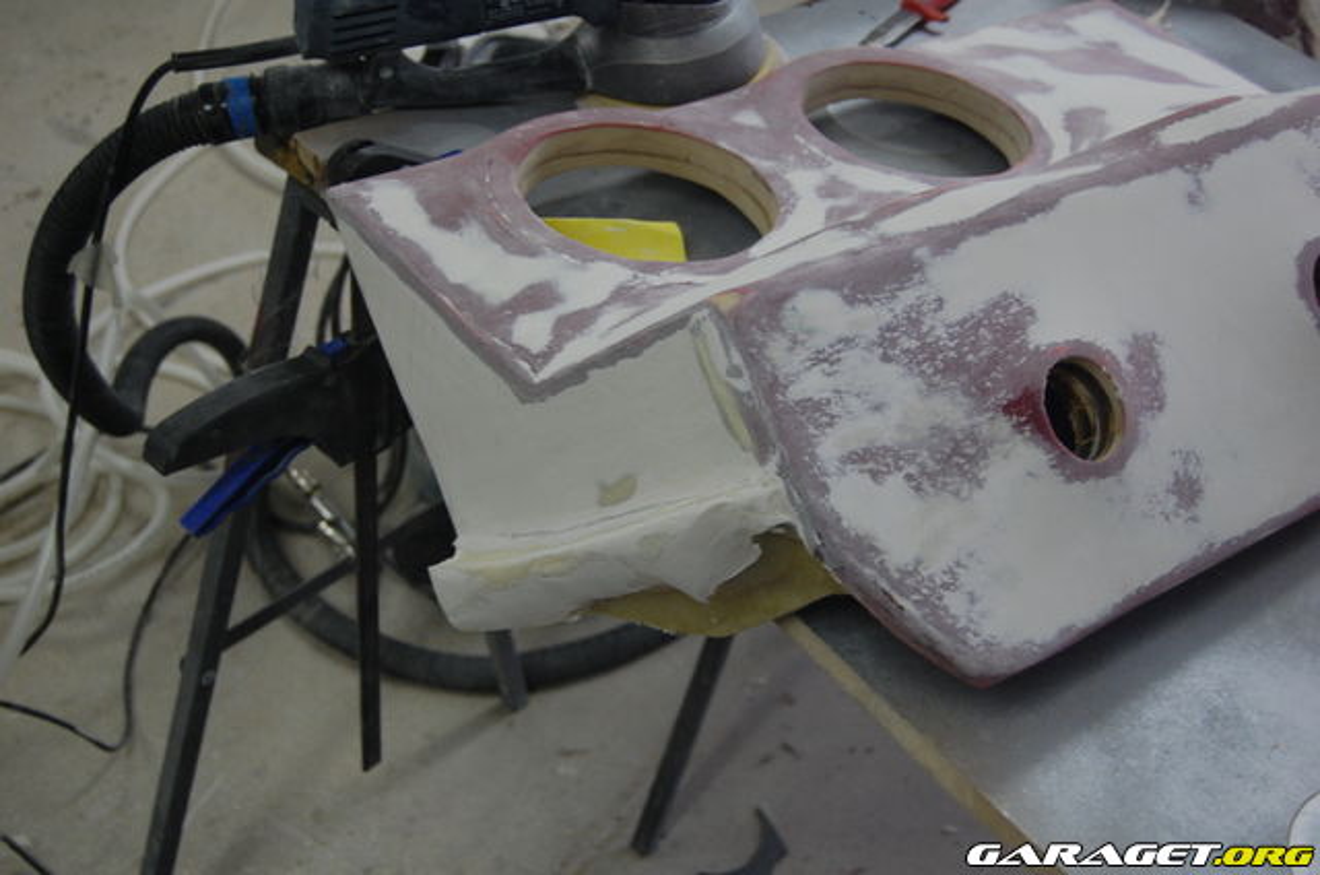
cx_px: 660
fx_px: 1756
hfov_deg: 41.2
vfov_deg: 28.0
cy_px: 438
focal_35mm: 48
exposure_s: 1/25
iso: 800
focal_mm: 32
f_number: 4.5
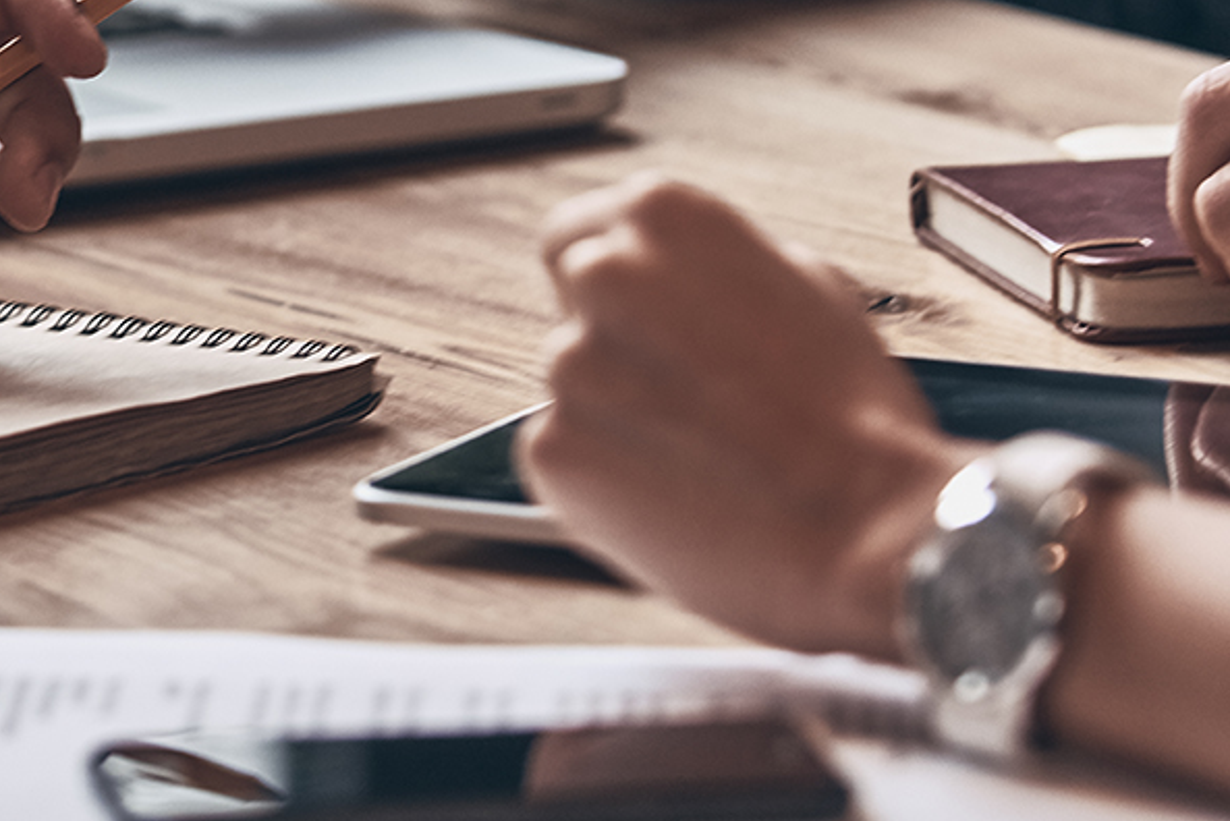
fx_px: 9673
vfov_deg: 4.9
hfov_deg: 7.2
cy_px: 40
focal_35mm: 283
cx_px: -124
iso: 640
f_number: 2.8
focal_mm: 95
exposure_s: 1/160
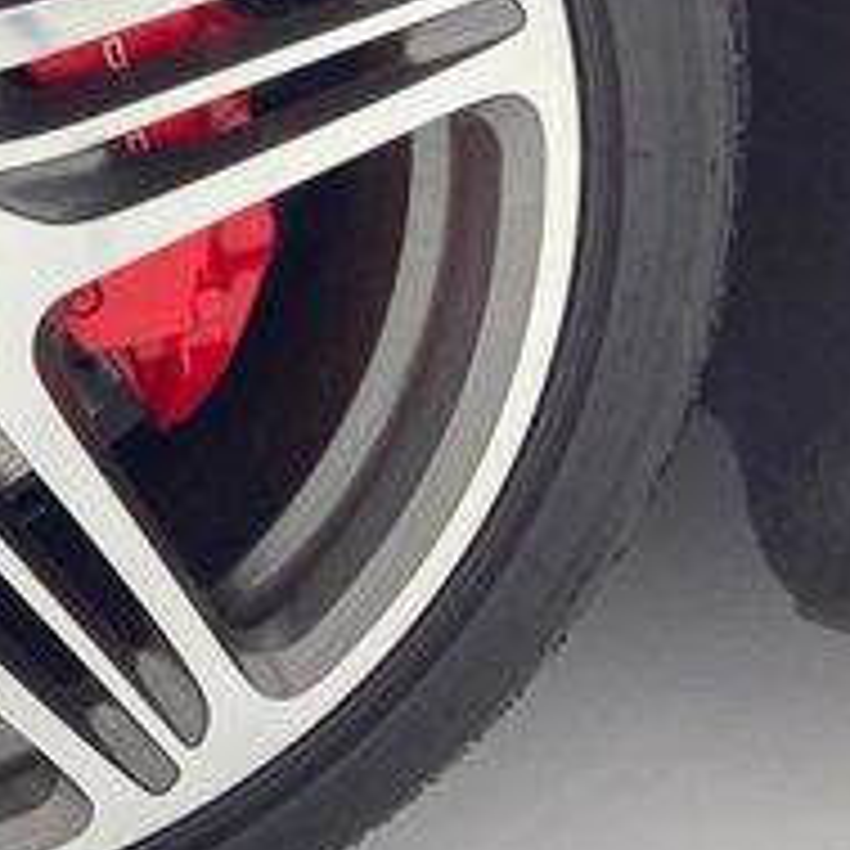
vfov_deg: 20.4
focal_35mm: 84
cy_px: 157
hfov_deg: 18.8
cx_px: -328
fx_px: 2334
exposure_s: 1/120
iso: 40
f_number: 1.8
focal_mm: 3.99
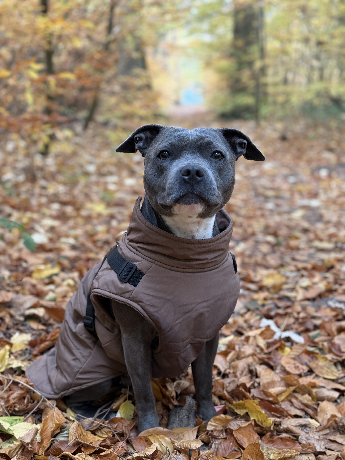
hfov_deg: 30.3
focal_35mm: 48
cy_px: 230
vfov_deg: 39.7
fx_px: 638
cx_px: 172
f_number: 1.78
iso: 160
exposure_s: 1/60
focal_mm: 6.76
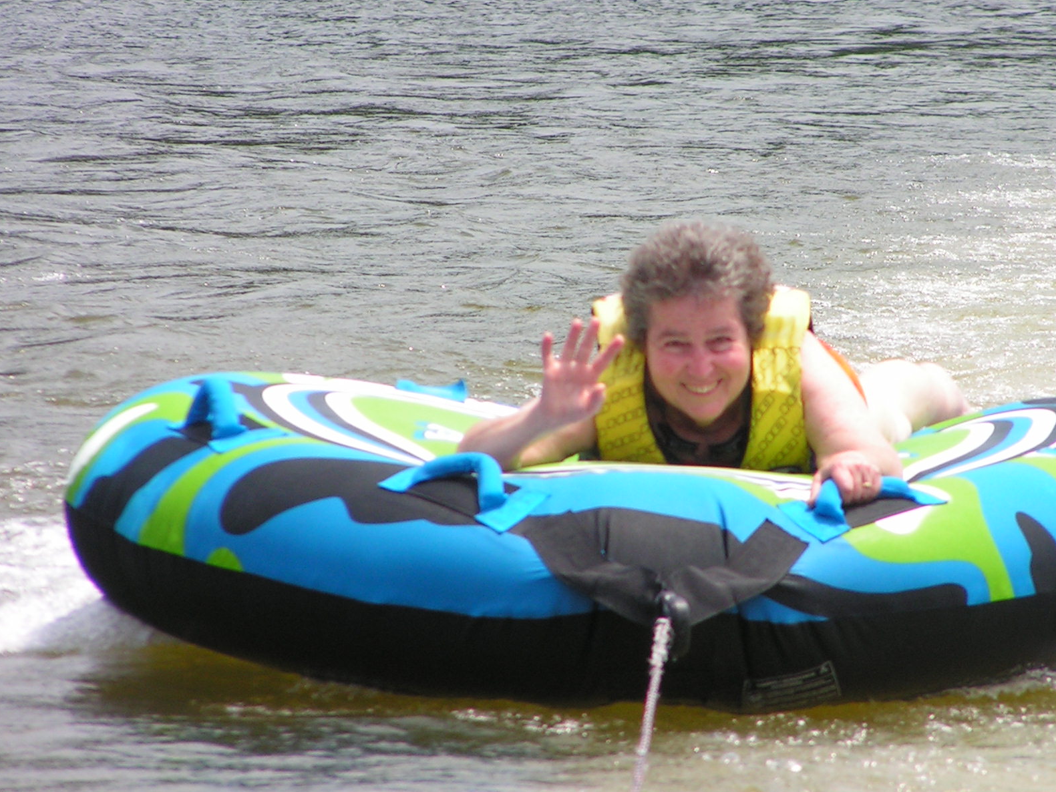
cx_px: 691
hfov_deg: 3.6
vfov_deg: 2.7
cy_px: 349
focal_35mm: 546
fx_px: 16658
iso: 50
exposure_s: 1/800
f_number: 3.7
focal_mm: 63
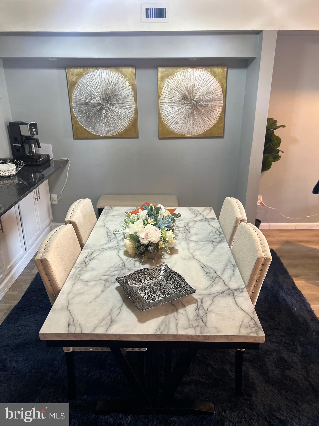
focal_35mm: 26
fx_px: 319
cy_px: 213
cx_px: 160
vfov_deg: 67.3
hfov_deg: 53.1
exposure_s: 1/60
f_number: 1.5
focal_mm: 5.7
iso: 200
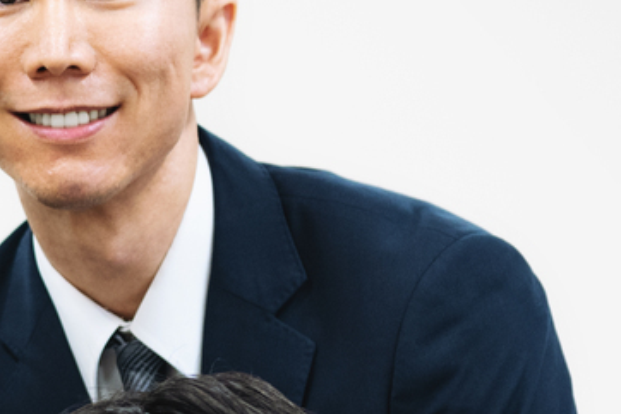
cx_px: -645
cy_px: 466
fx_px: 10000
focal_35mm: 580
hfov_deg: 3.5
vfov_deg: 2.4
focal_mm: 105
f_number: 1.8
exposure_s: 1/160
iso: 320
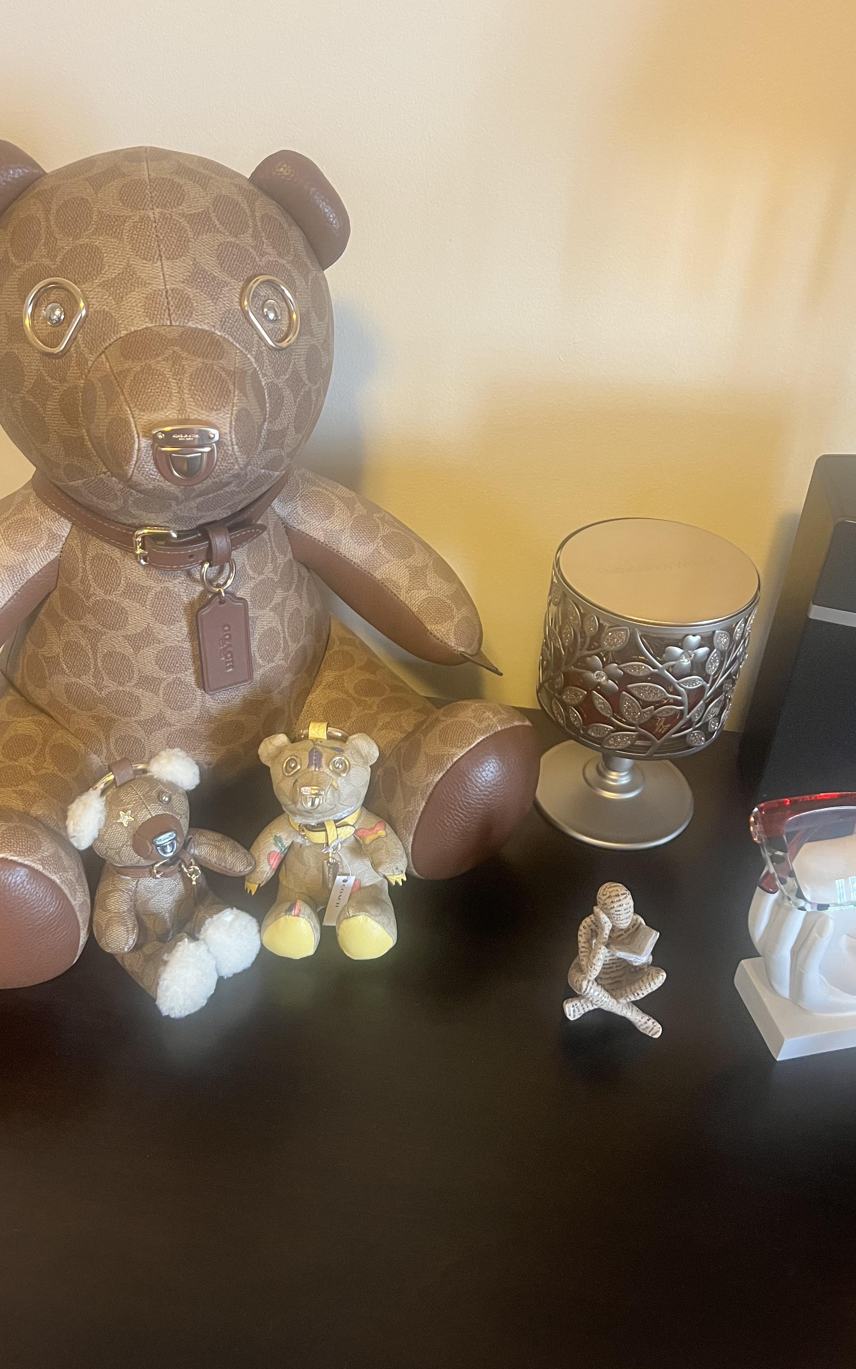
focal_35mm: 30
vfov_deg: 62.9
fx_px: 1120
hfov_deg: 41.8
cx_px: 397
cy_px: 652
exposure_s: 1/60
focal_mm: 5.7
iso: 500
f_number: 1.5
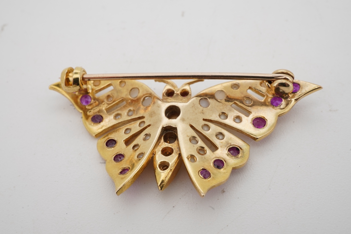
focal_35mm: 45
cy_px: 117
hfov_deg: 43.6
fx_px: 439
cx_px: 176
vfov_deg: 29.9
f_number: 22
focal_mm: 30
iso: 400
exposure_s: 1/125
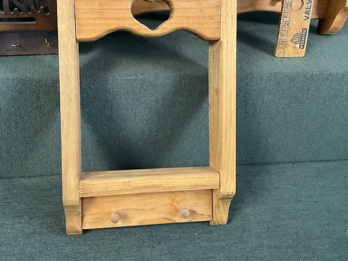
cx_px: 153
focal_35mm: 38
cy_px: 106
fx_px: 382
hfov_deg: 48.9
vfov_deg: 37.6
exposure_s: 1/30
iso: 250
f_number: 1.8
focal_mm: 3
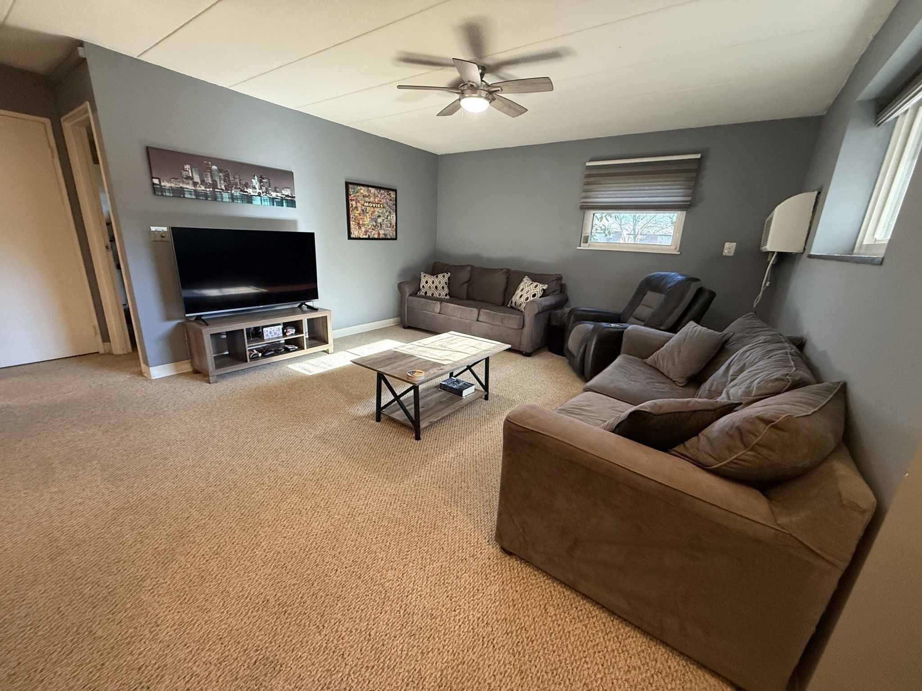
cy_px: 346
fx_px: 373
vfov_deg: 85.7
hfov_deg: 102.1
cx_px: 461
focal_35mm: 14
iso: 500
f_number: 2.2
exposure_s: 1/120
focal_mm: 2.22
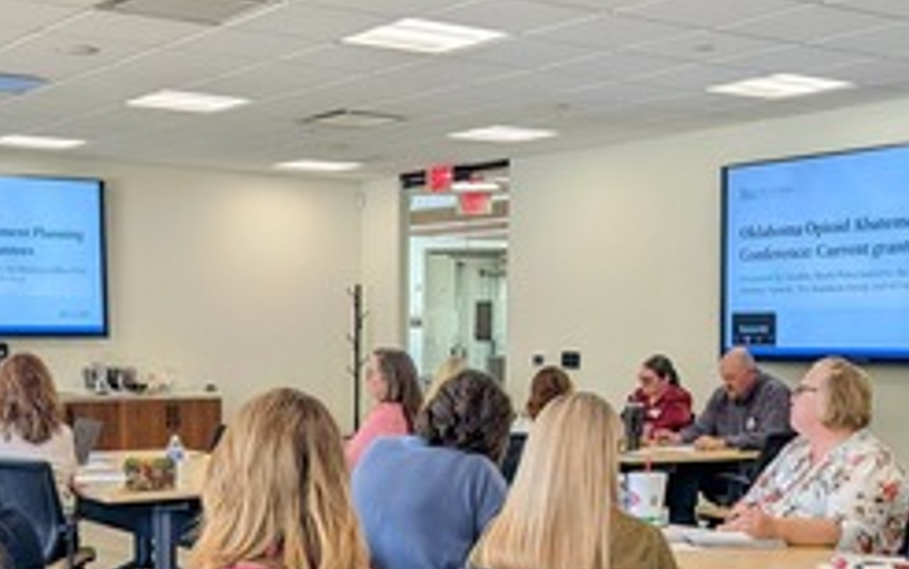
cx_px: 381
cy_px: 543
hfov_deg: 35.0
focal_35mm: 58
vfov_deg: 21.7
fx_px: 1438
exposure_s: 1/83
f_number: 1.85
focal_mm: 6.81
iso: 65
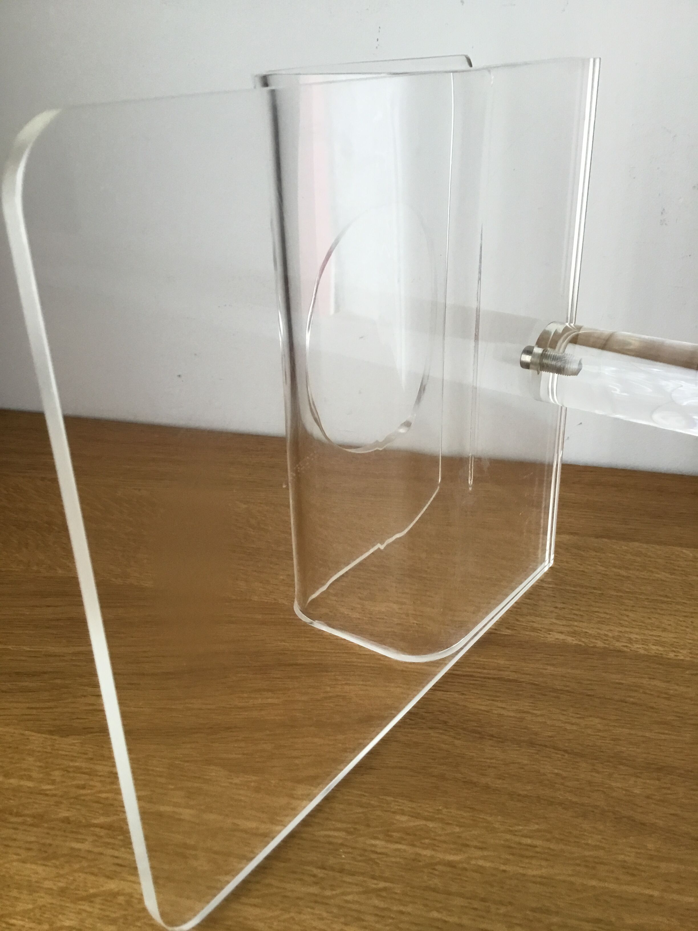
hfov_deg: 45.4
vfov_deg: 58.4
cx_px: 349
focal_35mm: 31
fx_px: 833
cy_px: 466
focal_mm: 3.3
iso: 64
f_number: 2.4
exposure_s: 1/33
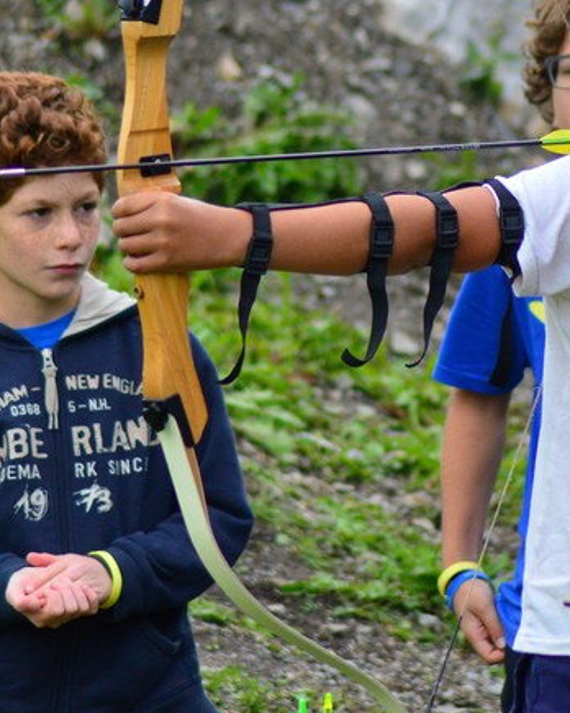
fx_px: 12929
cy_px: 189
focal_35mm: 613
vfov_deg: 3.2
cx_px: 334
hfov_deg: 2.5
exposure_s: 1/1000
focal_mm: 185
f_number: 4.5
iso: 560
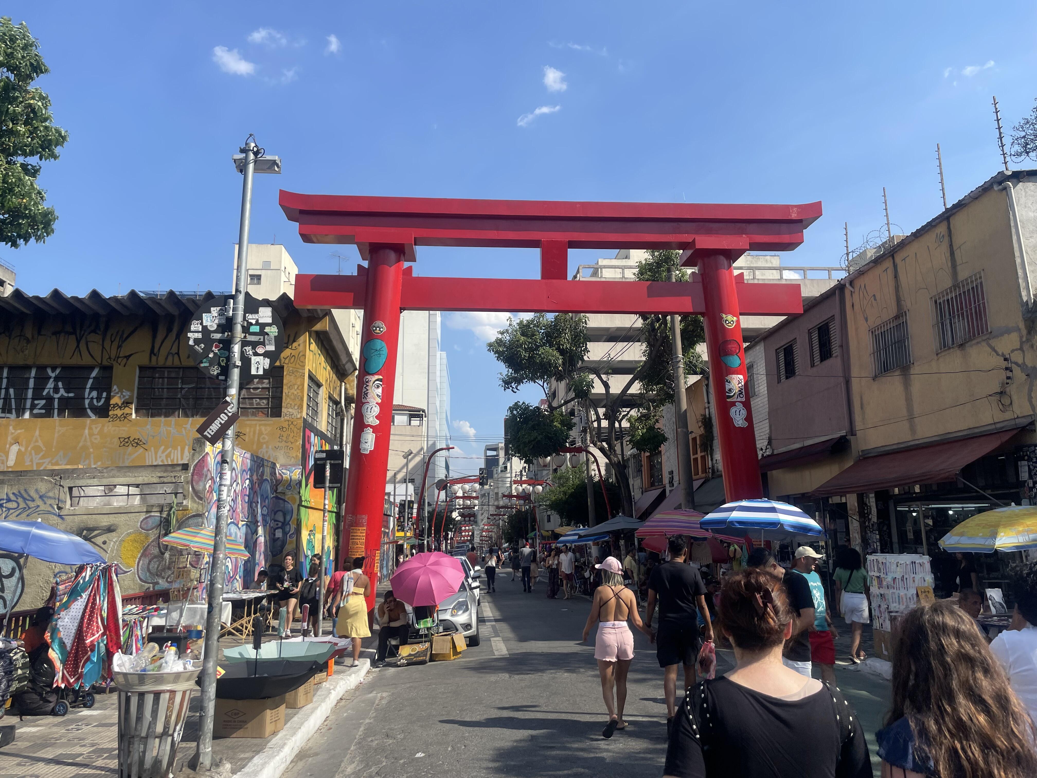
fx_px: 779
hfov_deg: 67.3
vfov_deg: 53.1
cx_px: 518
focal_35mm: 26
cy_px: 389
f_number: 1.6
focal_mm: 4.2
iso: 32
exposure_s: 1/2451
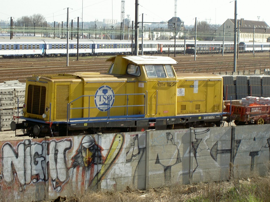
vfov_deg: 12.1
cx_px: 135
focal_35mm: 123
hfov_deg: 16.0
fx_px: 960
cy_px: 105
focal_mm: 24
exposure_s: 1/250
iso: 50
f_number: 4.9
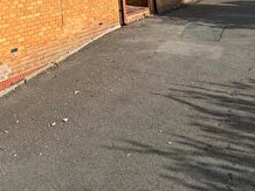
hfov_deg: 33.2
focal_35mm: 45
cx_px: -61
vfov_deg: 23.9
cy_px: -110
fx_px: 331
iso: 40
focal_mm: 2.22
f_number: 2.2
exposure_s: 1/1927
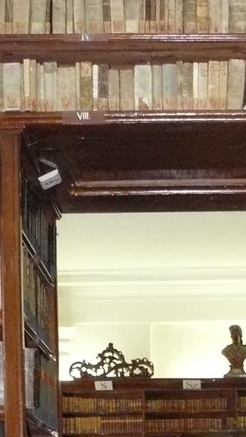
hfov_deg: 11.0
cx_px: 254
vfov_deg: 18.6
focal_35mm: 109
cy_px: 521
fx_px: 1264
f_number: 2.8
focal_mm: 6
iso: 400
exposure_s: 1/30
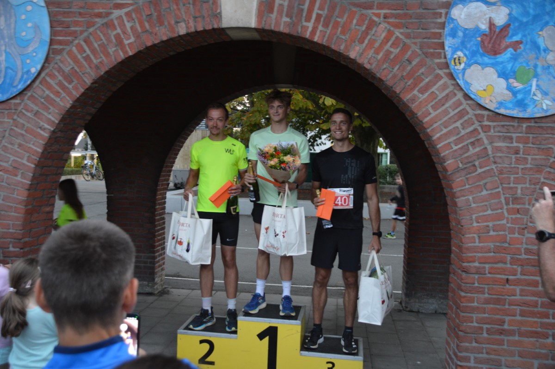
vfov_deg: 39.9
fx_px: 508
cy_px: 184
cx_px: 278
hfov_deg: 57.3
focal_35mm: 33
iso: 800
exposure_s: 1/15
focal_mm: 22
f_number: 3.8
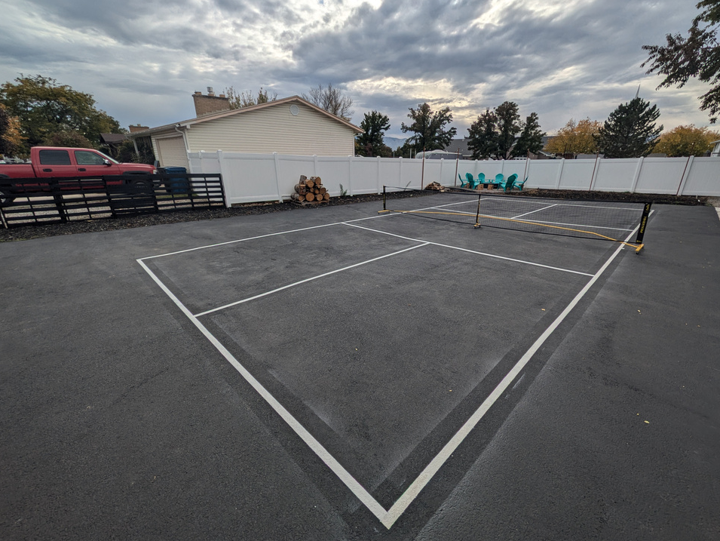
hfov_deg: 98.0
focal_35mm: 15
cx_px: 382
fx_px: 312
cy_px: 265
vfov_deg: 81.8
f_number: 2.2
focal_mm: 1.83
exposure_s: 1/2915
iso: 51
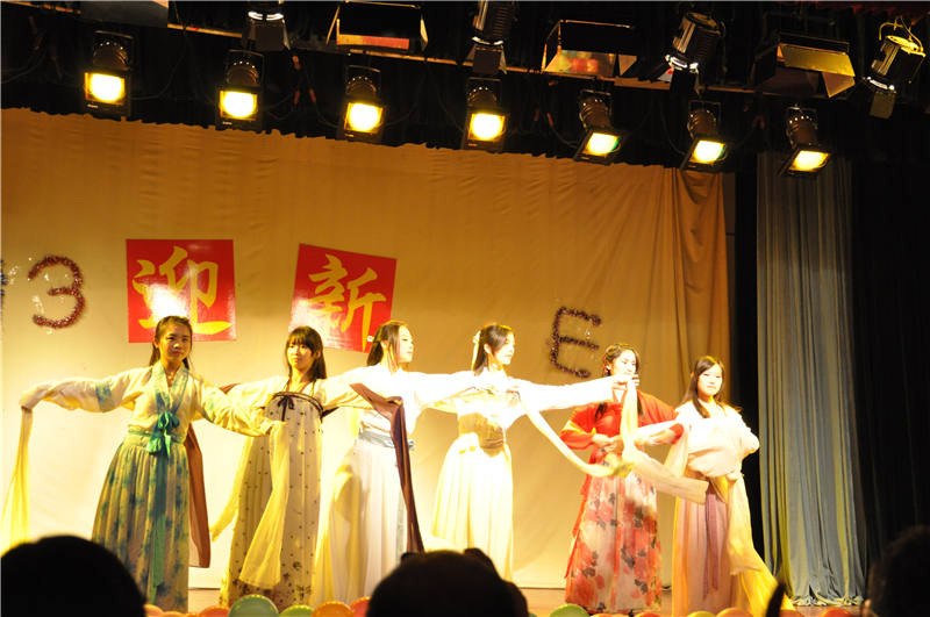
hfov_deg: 41.2
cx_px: 465
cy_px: 308
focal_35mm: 48
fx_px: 1238
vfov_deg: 28.0
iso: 1600
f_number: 4.2
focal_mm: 32
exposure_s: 1/100
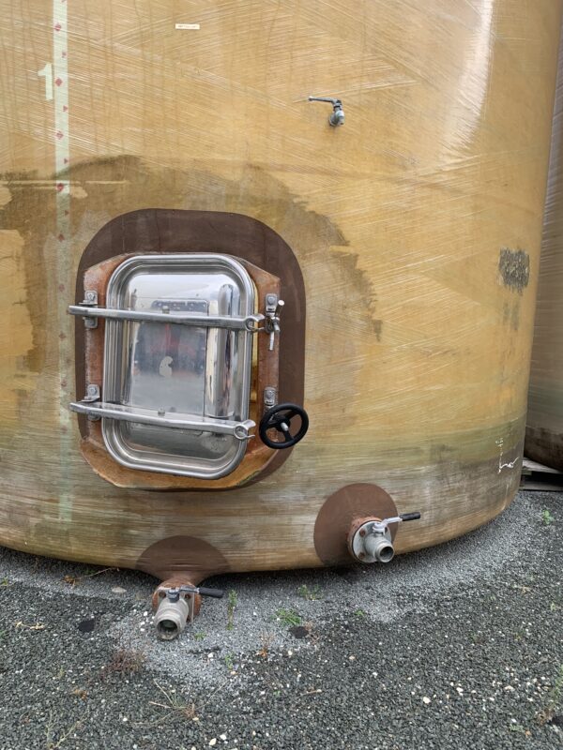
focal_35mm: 26
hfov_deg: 53.1
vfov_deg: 67.3
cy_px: 375
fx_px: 564
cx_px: 282
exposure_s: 1/122
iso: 50
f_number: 1.8
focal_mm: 4.25
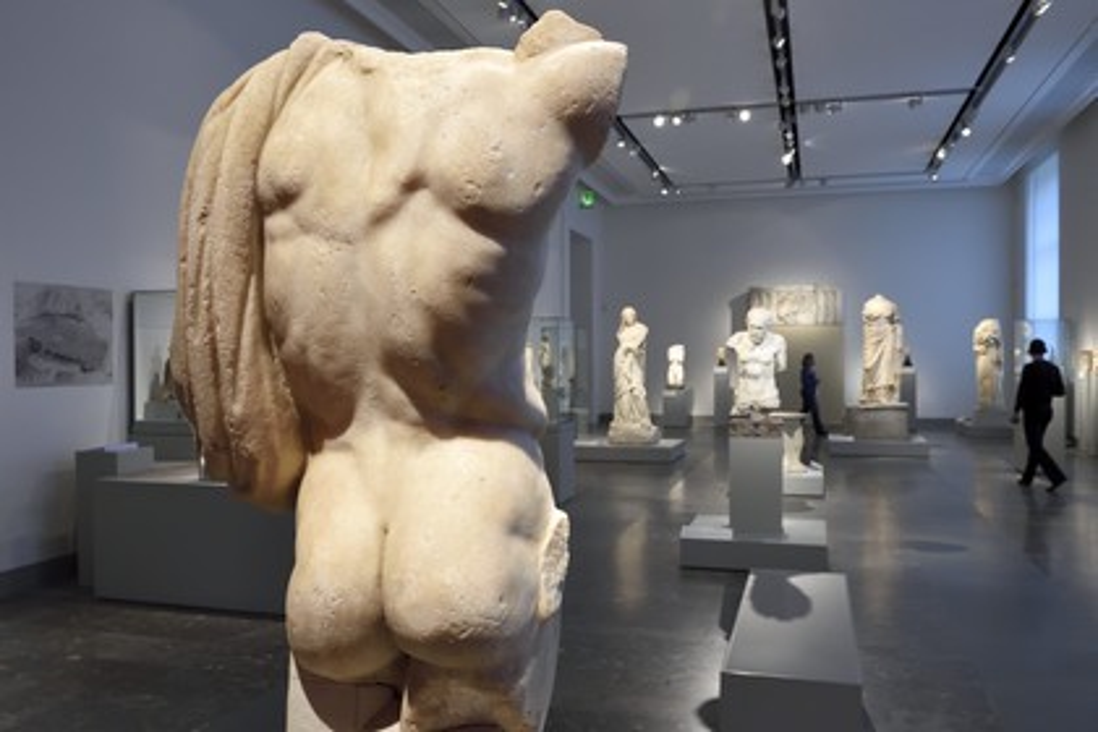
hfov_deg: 63.7
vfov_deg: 45.0
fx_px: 884
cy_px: 366
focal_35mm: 29
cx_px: 549
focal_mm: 29
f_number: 13
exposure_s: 1/40
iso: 3200
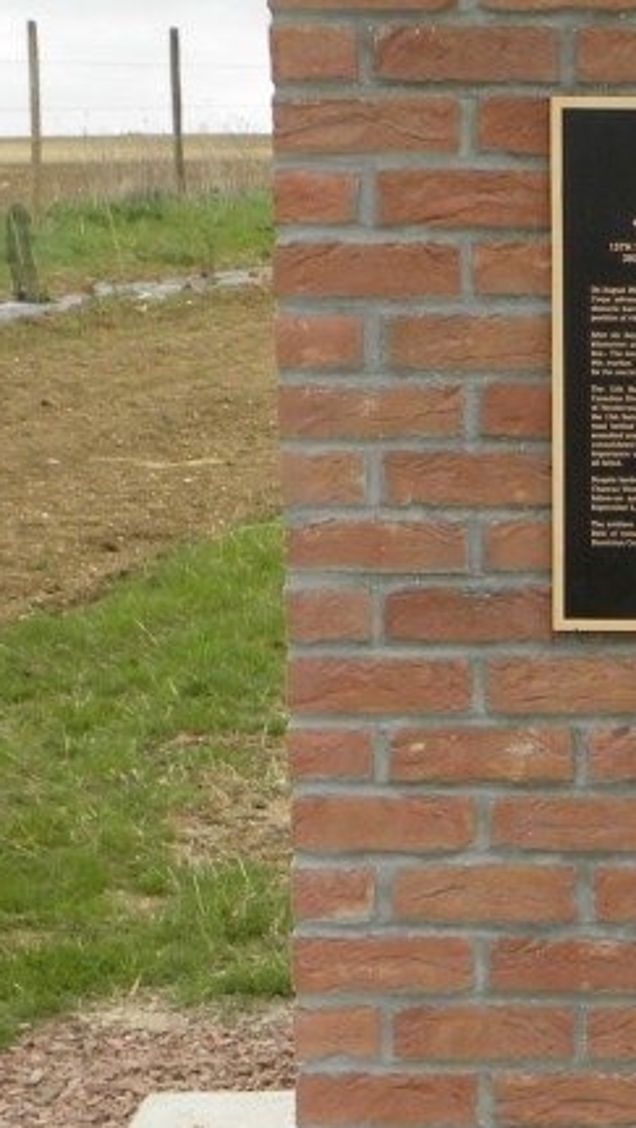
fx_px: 3561
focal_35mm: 119
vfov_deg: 18.0
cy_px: 586
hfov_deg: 10.0
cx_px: 866
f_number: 4.5
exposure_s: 1/200
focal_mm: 8.2
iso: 64
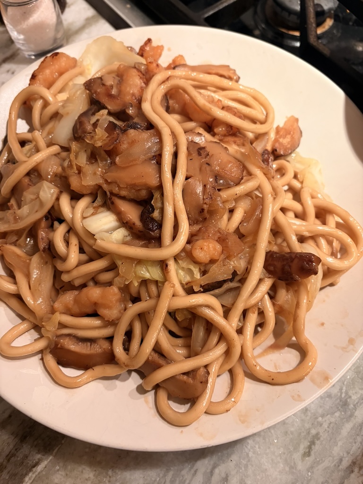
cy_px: 242
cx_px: 182
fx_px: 364
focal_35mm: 26
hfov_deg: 53.1
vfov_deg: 67.3
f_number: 1.6
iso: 200
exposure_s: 1/60
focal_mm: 5.96
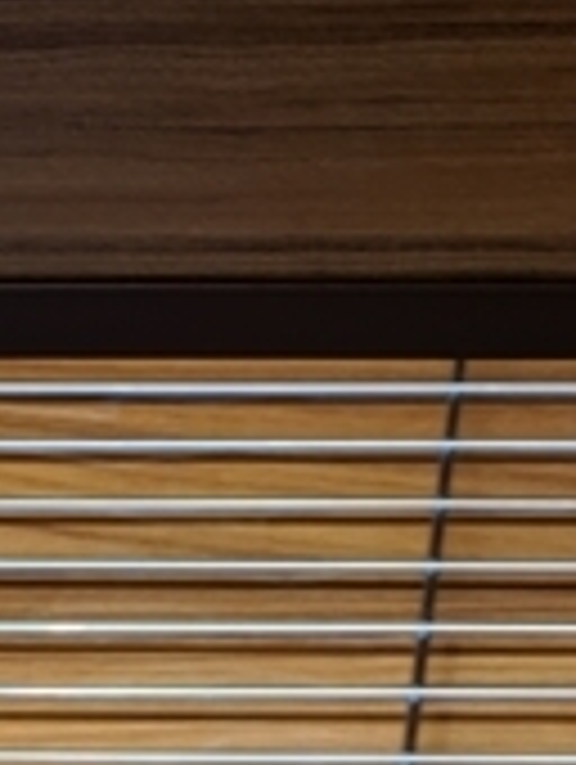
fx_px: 2811
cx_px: 882
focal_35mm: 127
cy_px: -612
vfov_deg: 13.8
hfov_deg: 11.2
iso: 52
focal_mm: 4.44
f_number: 1.8
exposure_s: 1/99.9
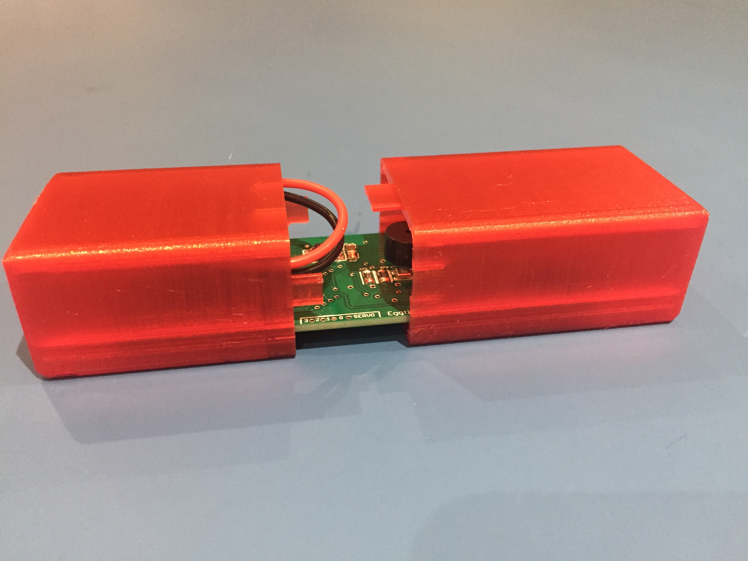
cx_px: 374
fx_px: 627
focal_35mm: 29
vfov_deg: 48.2
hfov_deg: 61.7
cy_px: 280
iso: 250
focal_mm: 4.15
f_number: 2.2
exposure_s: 1/33
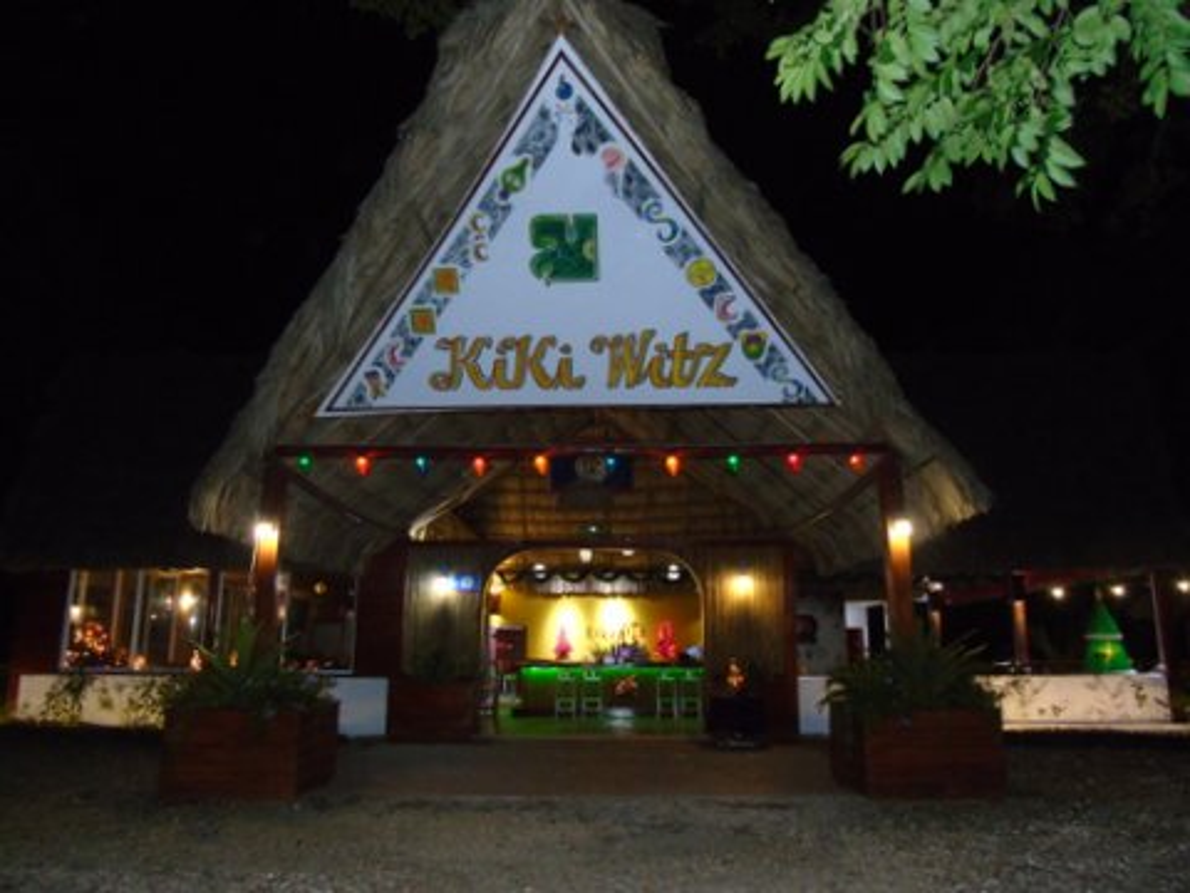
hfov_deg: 69.4
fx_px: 859
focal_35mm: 25
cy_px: 446
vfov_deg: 54.9
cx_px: 595
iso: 400
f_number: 3.4
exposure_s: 1/8
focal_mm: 4.4
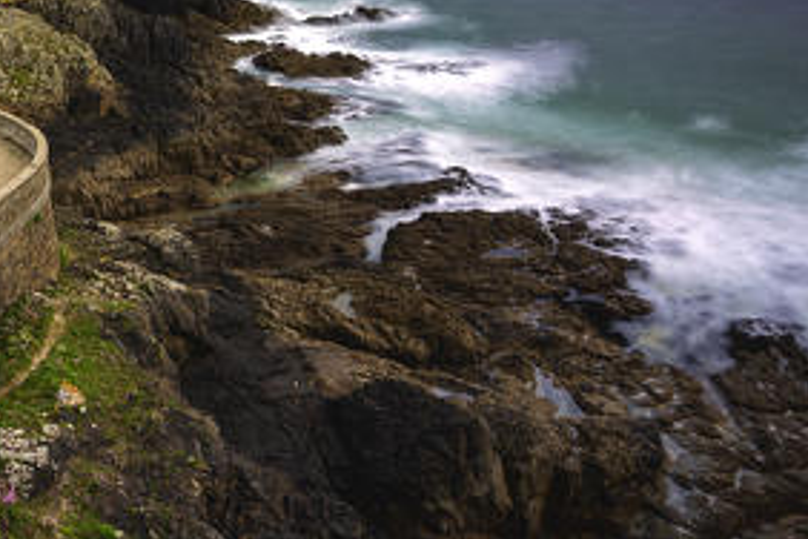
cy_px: -32
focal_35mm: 34
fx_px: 763
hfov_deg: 47.4
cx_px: 19
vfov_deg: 34.4
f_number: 10
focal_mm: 16
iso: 50
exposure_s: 20
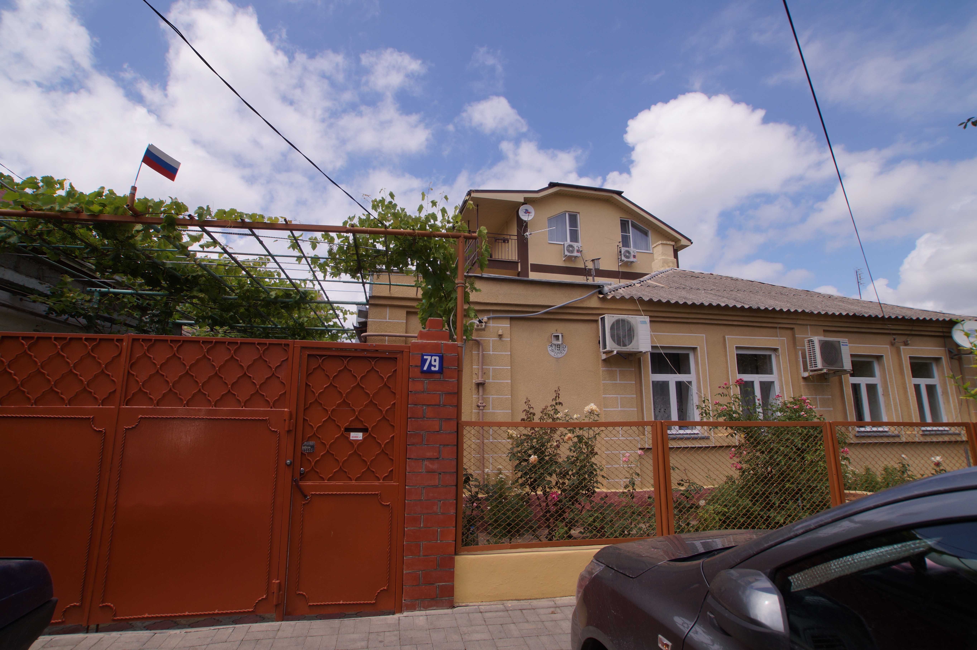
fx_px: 448
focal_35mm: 16
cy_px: 325
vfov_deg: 72.0
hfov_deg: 95.0
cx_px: 488
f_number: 8
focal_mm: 11
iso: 100
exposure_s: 1/200
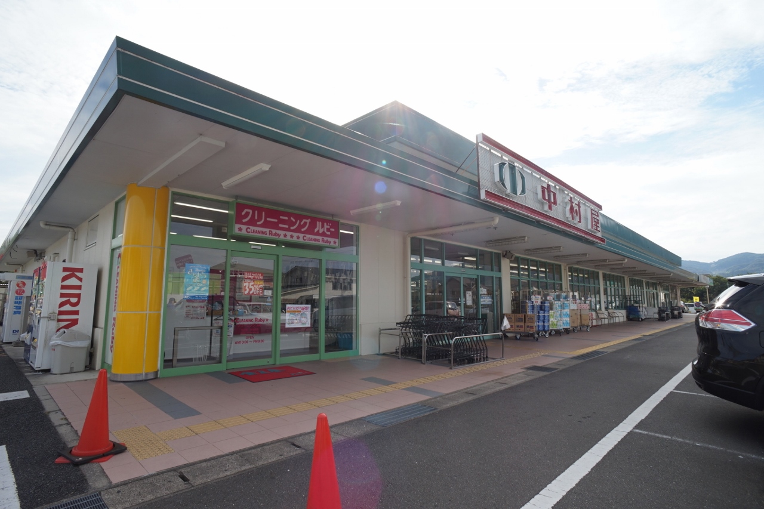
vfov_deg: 53.1
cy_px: 254
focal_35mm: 24
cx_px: 382
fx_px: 509
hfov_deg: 73.8
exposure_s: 1/125
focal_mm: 16
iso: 100
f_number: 10
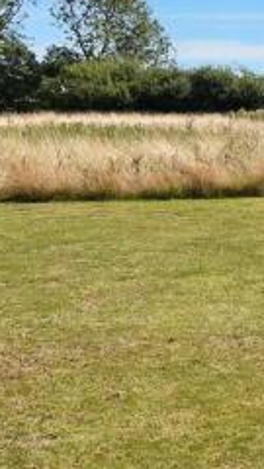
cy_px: 116
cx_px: 537
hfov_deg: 15.6
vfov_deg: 34.2
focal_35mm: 60
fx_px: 747
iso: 100
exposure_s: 1/320
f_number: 9
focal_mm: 14
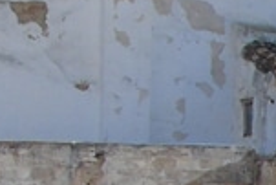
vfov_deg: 2.7
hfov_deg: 3.9
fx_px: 3898
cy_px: 658
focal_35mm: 508
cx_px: 875
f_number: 4.5
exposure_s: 1/320
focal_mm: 11
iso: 80
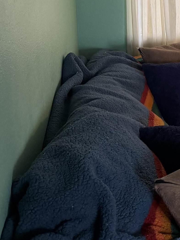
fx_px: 485
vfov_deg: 26.3
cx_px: 303
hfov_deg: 17.8
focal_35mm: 70
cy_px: 1
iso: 250
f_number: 1.78
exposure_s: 1/60
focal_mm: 6.76
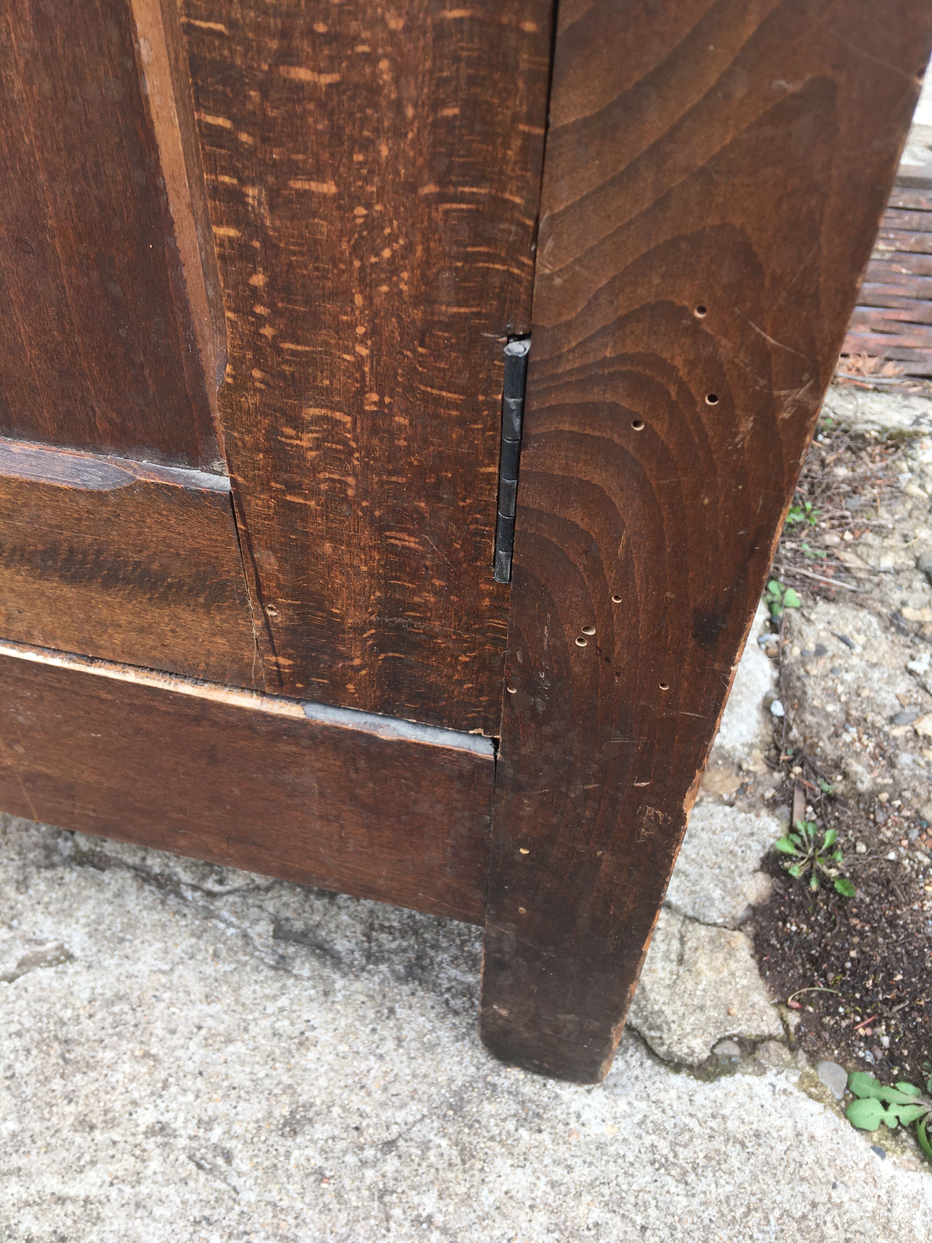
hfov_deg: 48.2
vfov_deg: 61.7
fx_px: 1041
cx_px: 466
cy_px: 622
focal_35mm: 29
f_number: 2.2
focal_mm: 4.15
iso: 25
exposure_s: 1/108
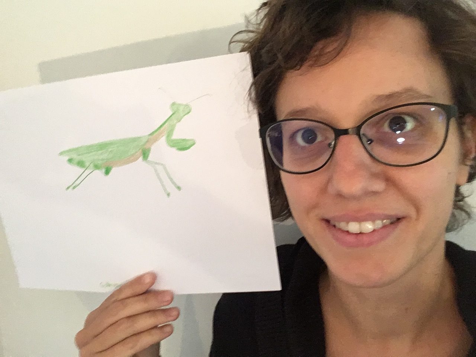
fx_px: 426
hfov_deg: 58.4
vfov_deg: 45.4
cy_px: 178
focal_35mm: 31
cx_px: 238
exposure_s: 1/25
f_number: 2.4
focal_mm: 2.15
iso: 400
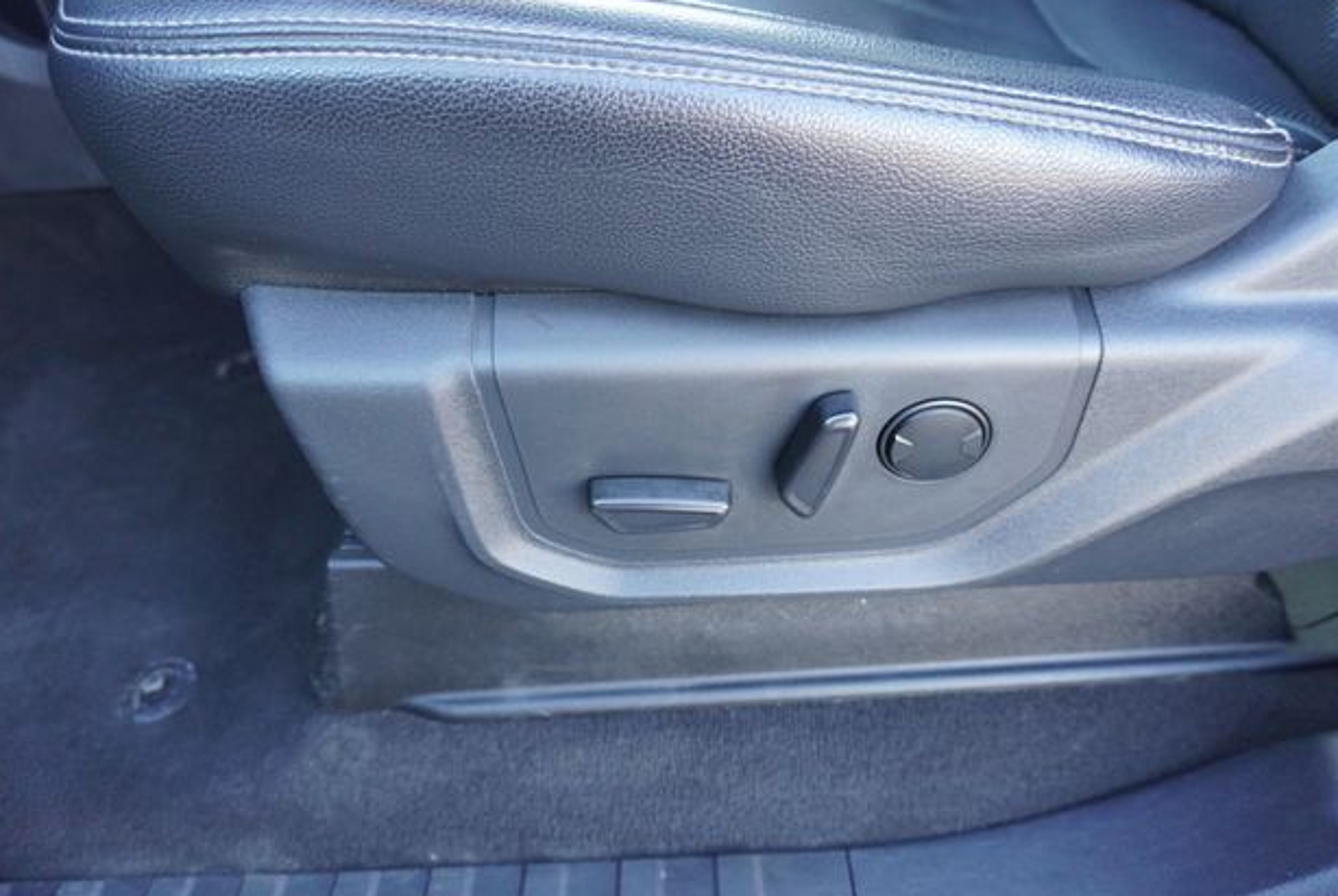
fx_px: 930
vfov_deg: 51.4
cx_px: 693
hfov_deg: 71.4
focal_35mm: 25
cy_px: 458
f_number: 3.5
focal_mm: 16
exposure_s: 1/60
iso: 1000
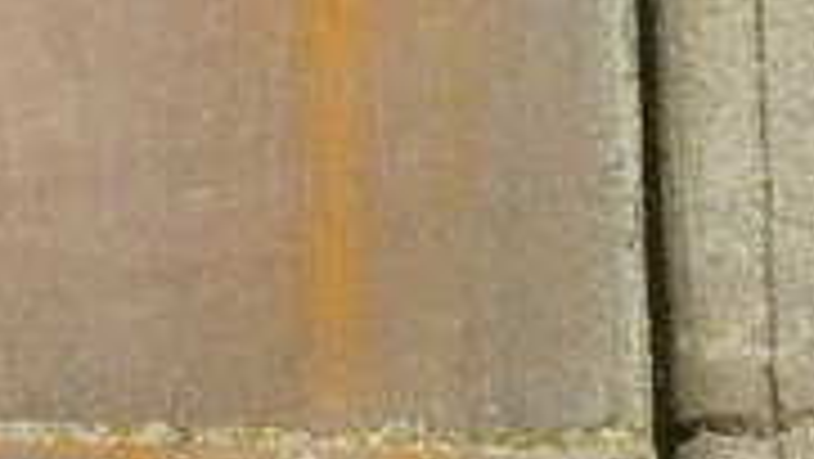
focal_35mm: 1576
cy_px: -1948
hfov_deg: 1.4
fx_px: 34031
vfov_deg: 0.8
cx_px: -1363
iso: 200
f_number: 9
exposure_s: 1/320
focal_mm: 170
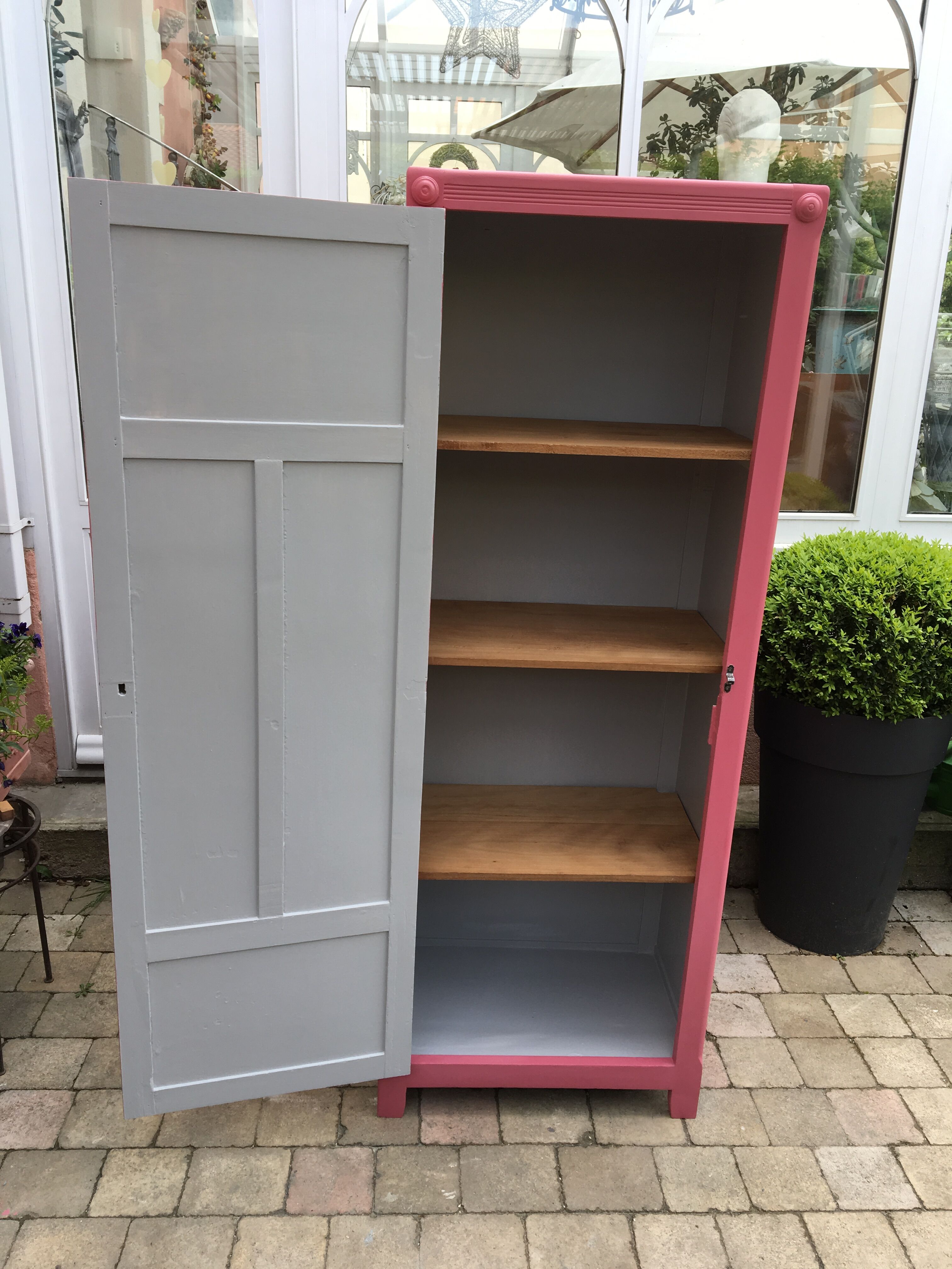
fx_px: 1063
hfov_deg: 48.2
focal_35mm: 29
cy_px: 634
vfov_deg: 61.7
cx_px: 476
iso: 25
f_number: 2.2
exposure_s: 1/199
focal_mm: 4.15
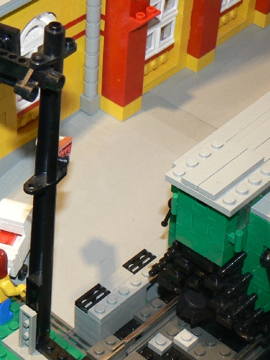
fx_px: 1019
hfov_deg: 14.9
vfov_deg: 20.0
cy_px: 213
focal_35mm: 98
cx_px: 13
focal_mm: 9.1
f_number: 2.8
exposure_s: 1/30
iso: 100
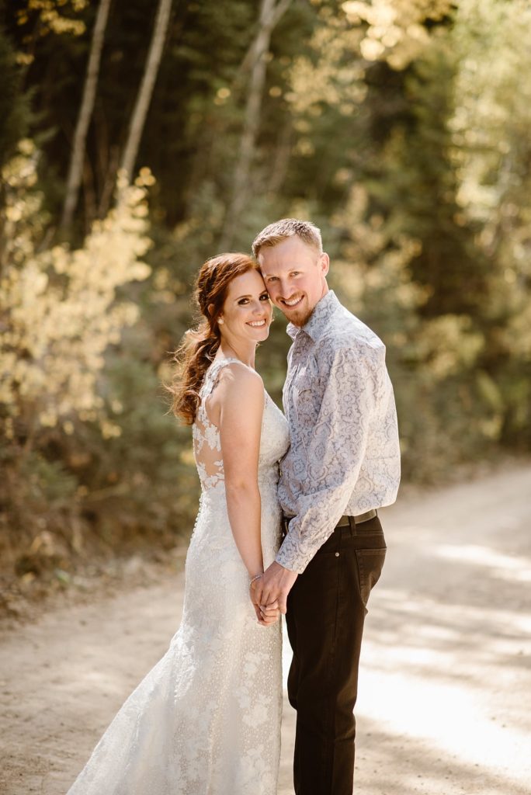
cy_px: 398
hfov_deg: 16.1
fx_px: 1878
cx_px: 266
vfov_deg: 23.9
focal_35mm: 85
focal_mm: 85
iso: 200
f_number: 1.8
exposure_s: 1/800
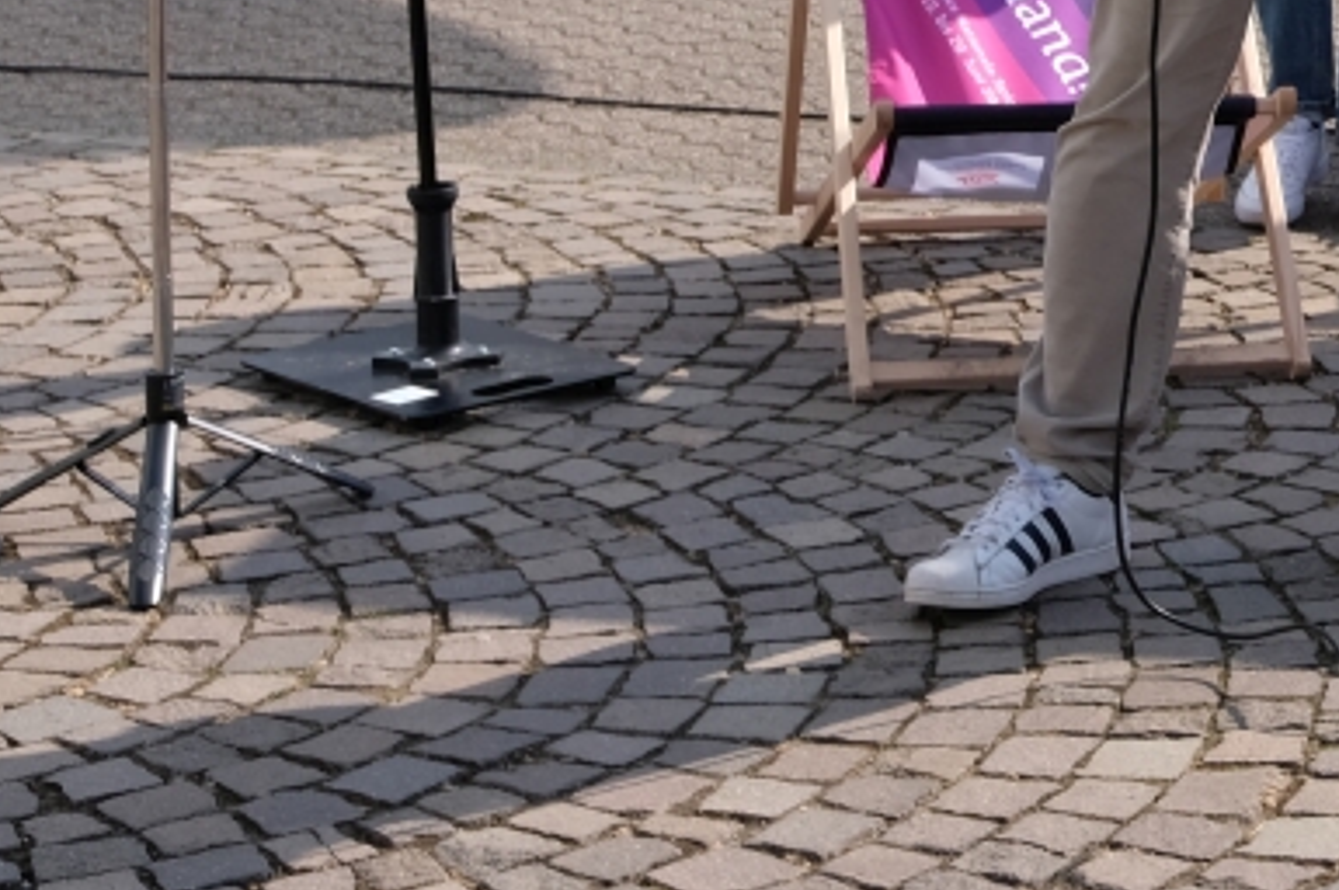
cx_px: 2061
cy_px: -518
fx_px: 4311
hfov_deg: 16.0
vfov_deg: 11.2
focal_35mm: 116
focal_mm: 23
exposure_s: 1/350
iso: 250
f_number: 7.1
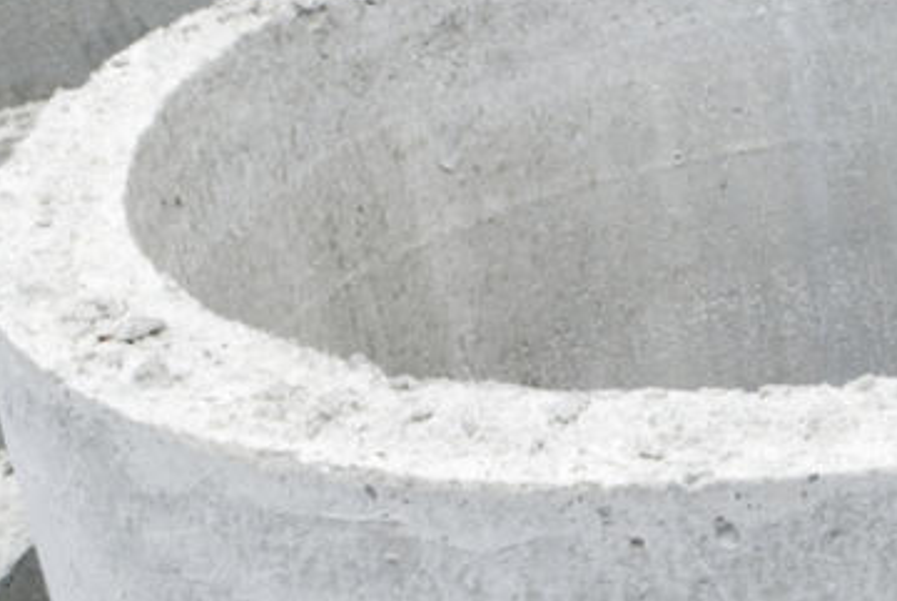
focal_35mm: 100
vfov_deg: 13.7
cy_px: 428
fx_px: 2495
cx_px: 1106
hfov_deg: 19.1
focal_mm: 20
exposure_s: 1/90
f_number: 8
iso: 100
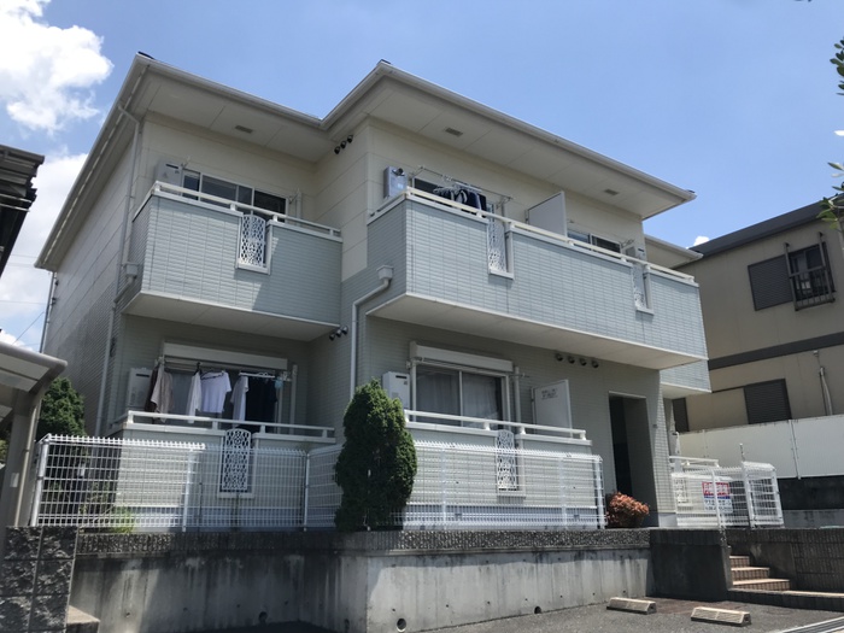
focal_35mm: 28
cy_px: 316
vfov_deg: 49.7
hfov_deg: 63.4
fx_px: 683
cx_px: 422
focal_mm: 3.99
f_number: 1.8
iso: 20
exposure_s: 1/2283
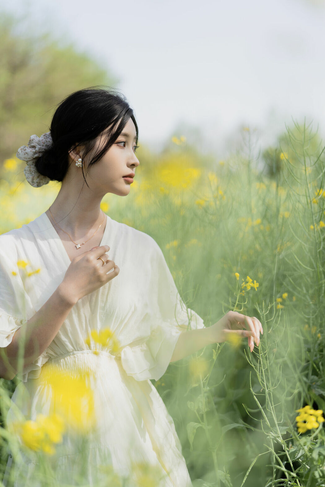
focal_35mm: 50
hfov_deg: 27.0
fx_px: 677
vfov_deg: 39.6
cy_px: 244
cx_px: 162
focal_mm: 50
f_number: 1.6
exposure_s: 1/2000
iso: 80
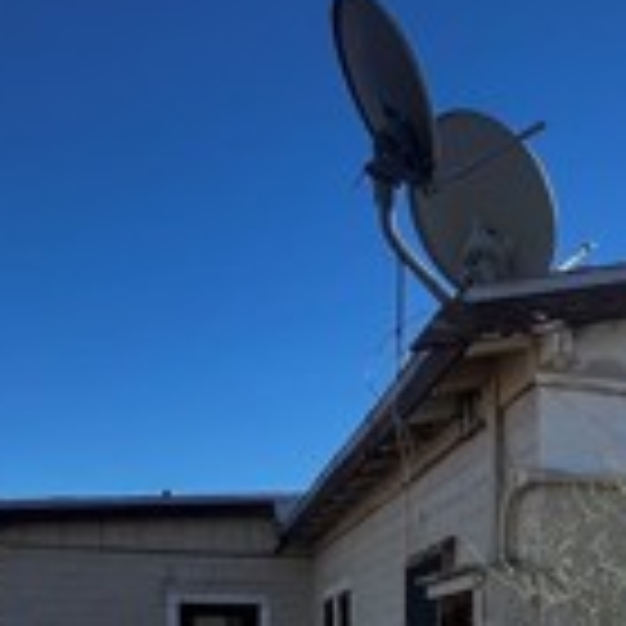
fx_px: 1084
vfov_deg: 29.5
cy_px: 662
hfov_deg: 28.0
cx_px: 761
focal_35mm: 53
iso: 32
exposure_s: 1/896
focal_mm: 1.57
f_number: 1.8
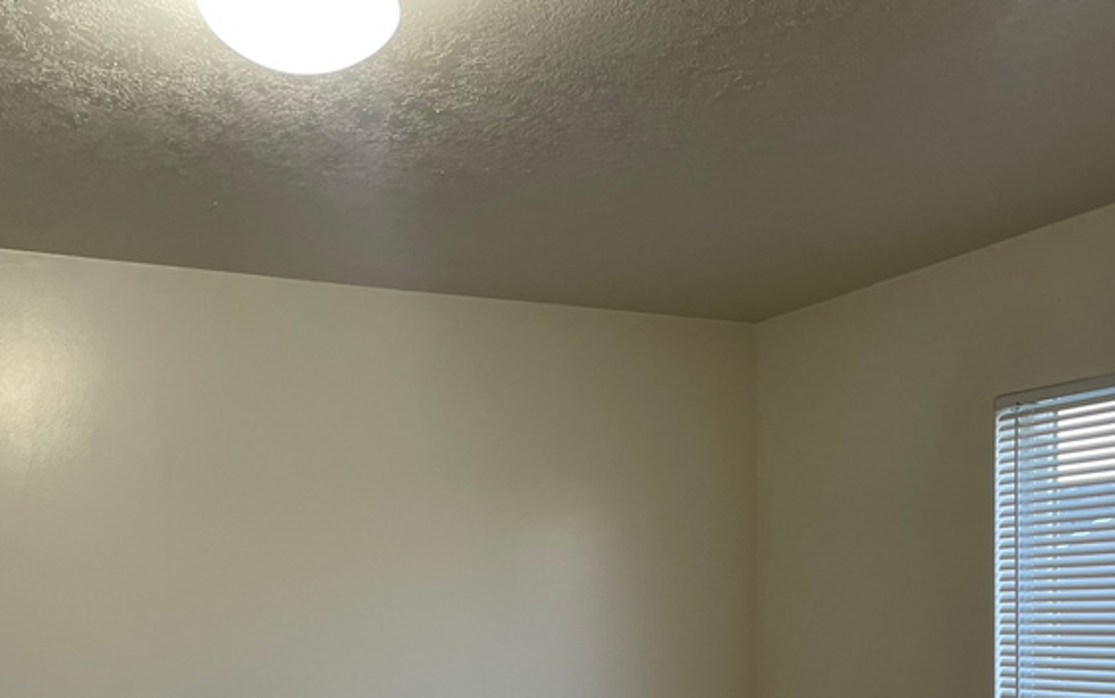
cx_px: 583
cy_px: 613
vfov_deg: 25.2
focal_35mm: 50
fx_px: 1520
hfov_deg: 40.3
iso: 100
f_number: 1.6
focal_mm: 4.2
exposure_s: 1/120
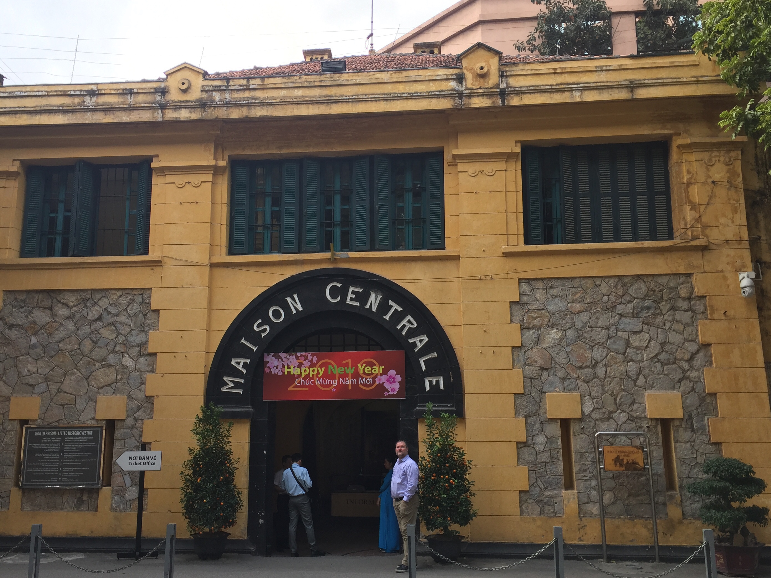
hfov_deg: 53.9
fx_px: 757
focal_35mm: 34
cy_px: 287
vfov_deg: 41.8
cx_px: 350
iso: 32
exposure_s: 1/377
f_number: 2.2
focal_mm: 4.15
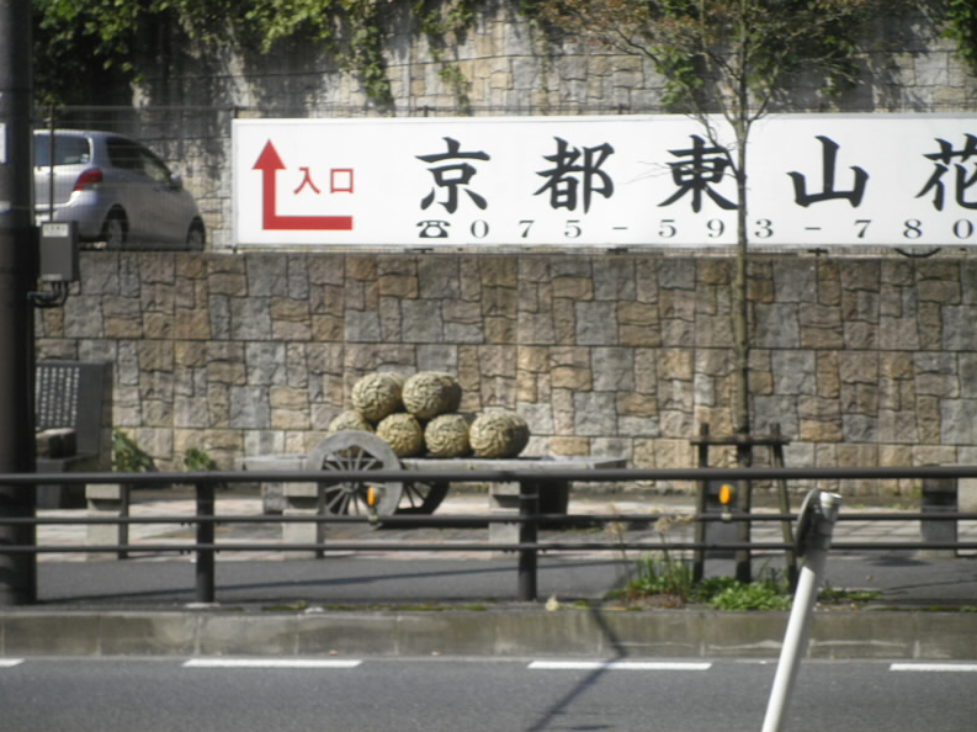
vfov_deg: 13.6
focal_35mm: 109
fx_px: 3075
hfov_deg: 18.1
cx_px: 487
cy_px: 365
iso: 100
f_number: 5.9
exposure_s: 1/400
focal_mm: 19.6
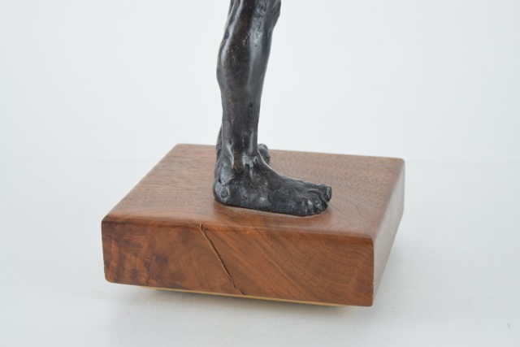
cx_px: 260
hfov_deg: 24.6
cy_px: 174
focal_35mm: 82
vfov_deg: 16.6
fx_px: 1192
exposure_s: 1/125
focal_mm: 55
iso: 800
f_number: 5.6
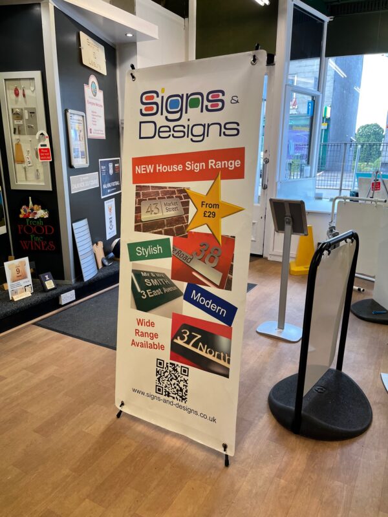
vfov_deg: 67.3
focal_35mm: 26
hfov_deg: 53.1
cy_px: 258
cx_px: 194
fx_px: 389
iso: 64
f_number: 1.6
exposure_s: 1/100
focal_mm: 5.1
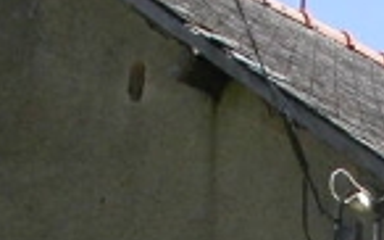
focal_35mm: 188
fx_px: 1966
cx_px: 376
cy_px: 541
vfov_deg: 6.7
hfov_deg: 11.1
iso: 100
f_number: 6.7
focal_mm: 7.85
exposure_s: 1/220
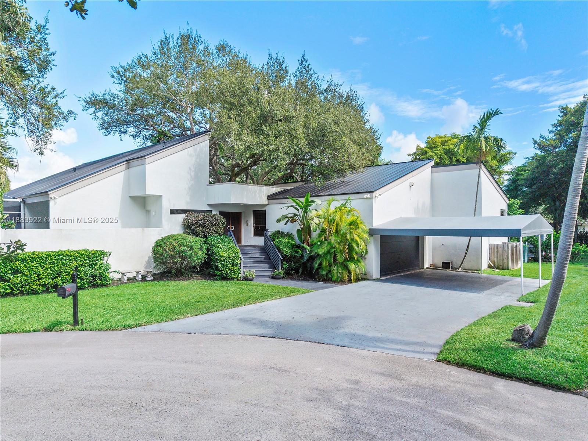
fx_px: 408
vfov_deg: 56.8
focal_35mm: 24
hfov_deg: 71.6
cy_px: 220
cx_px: 294
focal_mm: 8.67
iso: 170
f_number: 1.8
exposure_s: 1/2000
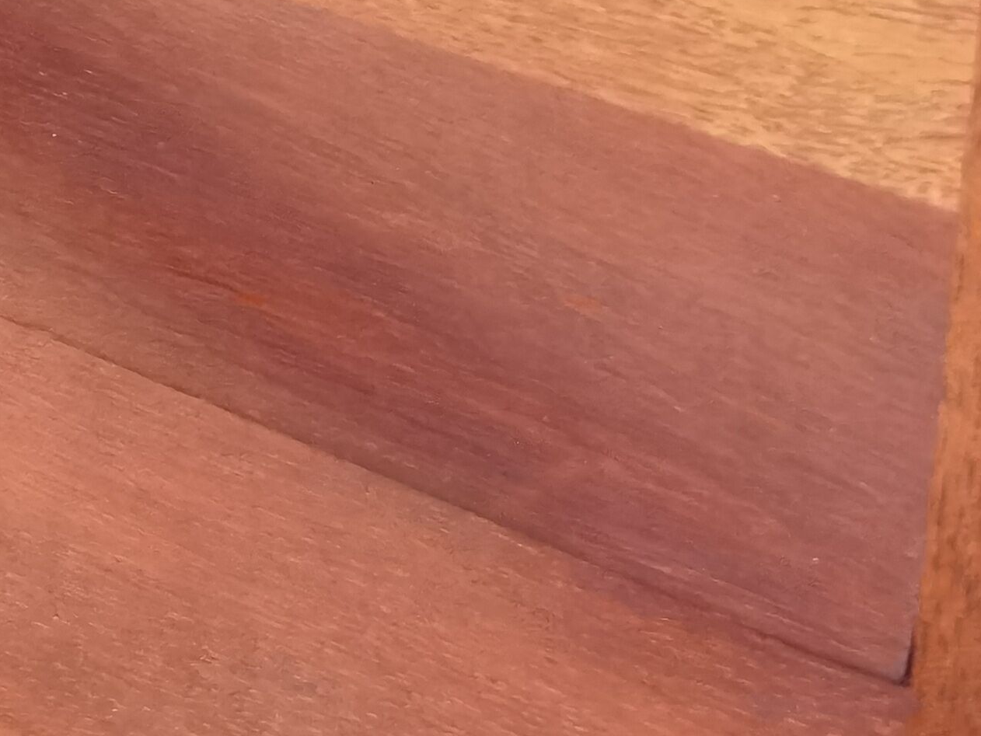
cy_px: 263
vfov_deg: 9.3
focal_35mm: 159
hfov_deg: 12.3
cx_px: 97
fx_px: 4507
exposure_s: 1/25
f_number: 1.9
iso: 640
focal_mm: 6.71
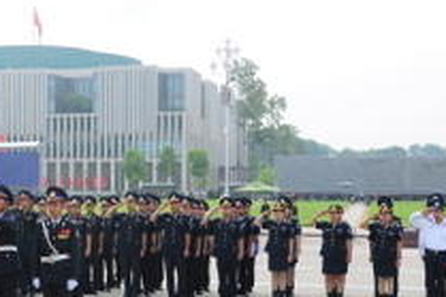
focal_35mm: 79
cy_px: 173
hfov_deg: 25.2
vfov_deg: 17.2
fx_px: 978
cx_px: 77
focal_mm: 22
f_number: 10
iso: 250
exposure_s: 1/125
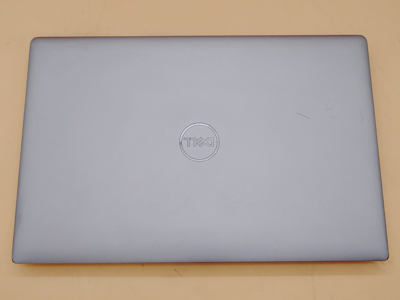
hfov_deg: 51.4
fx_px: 416
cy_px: 150
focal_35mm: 36
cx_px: 200
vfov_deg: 39.7
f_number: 1.8
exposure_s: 1/237
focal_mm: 4.36
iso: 50
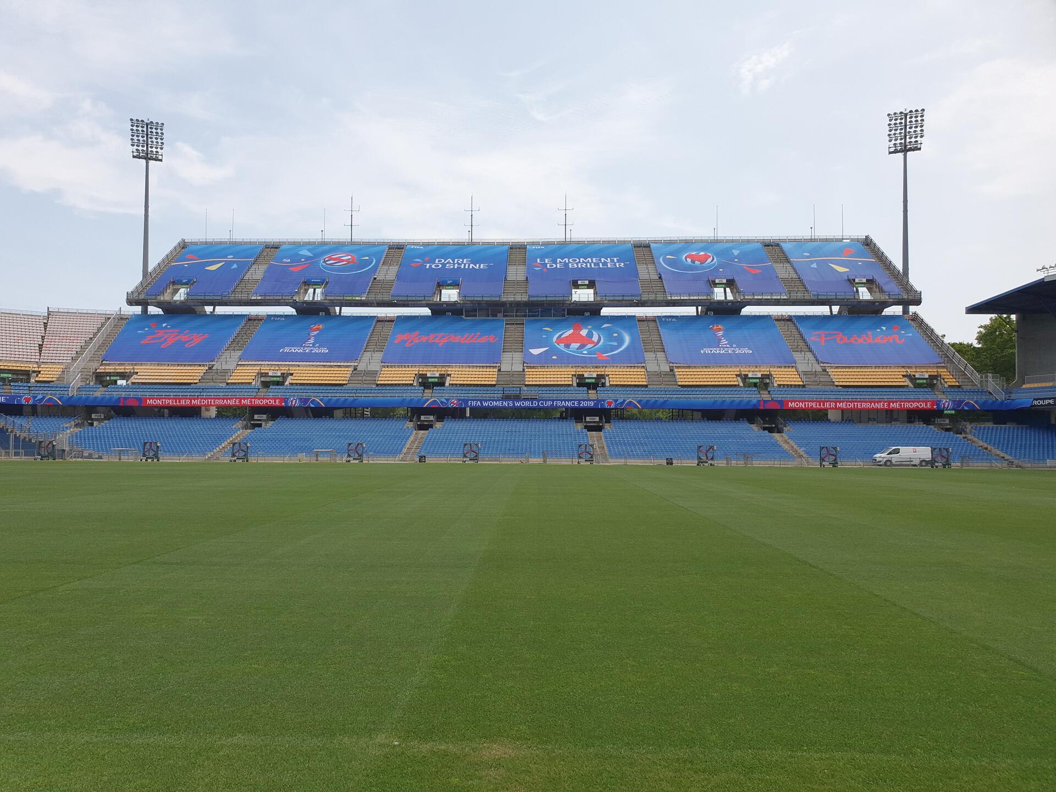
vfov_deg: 53.1
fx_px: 793
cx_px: 528
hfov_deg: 67.3
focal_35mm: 26
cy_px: 396
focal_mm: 4.32
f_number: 2.4
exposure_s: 1/1942
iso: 50
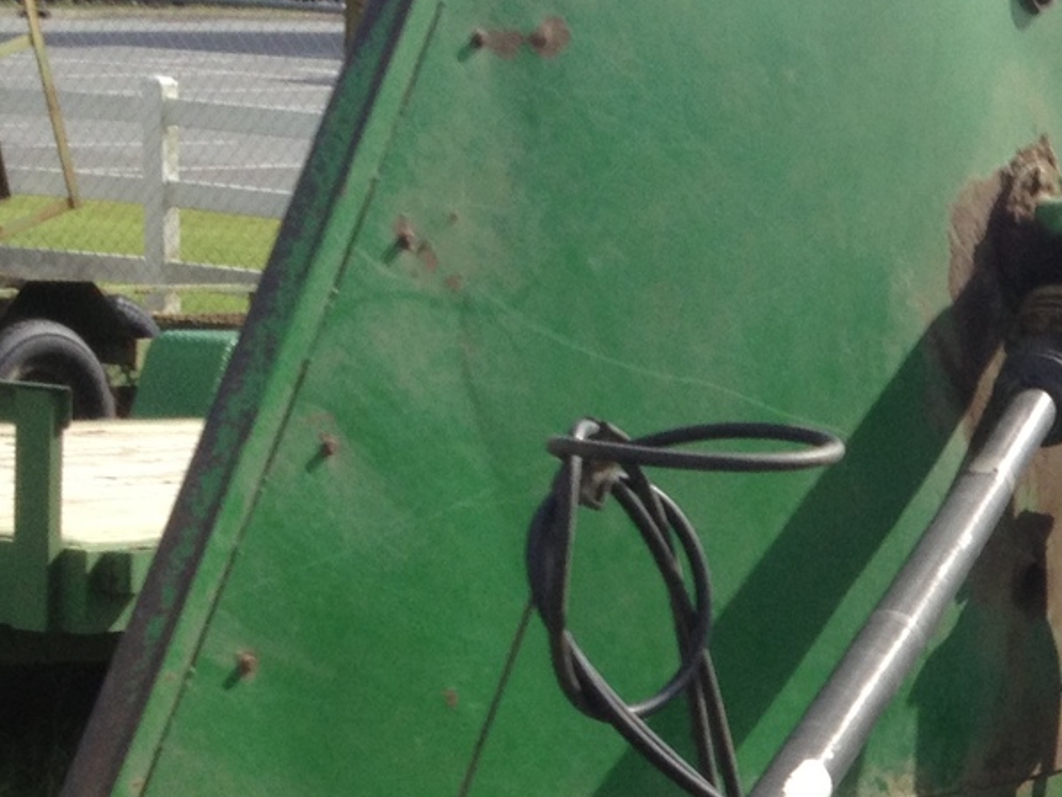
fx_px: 3682
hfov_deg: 15.6
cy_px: 801
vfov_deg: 12.2
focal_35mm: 120
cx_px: 1364
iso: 50
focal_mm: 4.28
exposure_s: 1/1577
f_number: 2.4
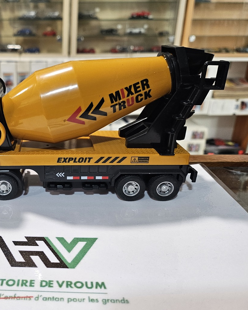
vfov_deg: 55.7
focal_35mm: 32
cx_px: 44
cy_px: 158
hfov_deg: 43.3
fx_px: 294
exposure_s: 1/100
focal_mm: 5
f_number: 1.8
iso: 200
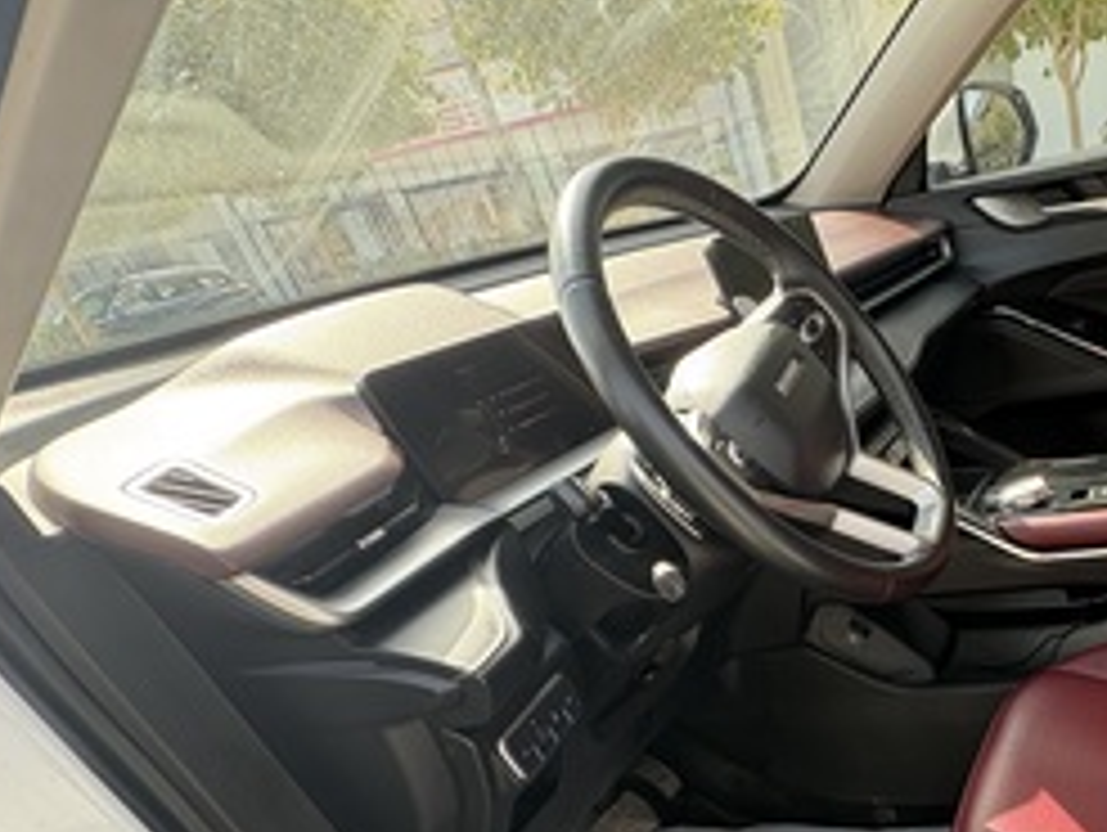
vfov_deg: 47.2
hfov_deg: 58.9
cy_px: 767
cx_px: 965
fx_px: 832
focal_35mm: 26
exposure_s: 1/134
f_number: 2.2
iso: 80
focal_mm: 2.22
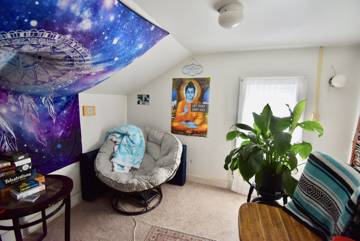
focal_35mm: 15
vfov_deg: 77.4
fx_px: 150
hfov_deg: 100.3
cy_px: 120
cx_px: 180
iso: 800
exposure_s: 1/125
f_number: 4.5
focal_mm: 10
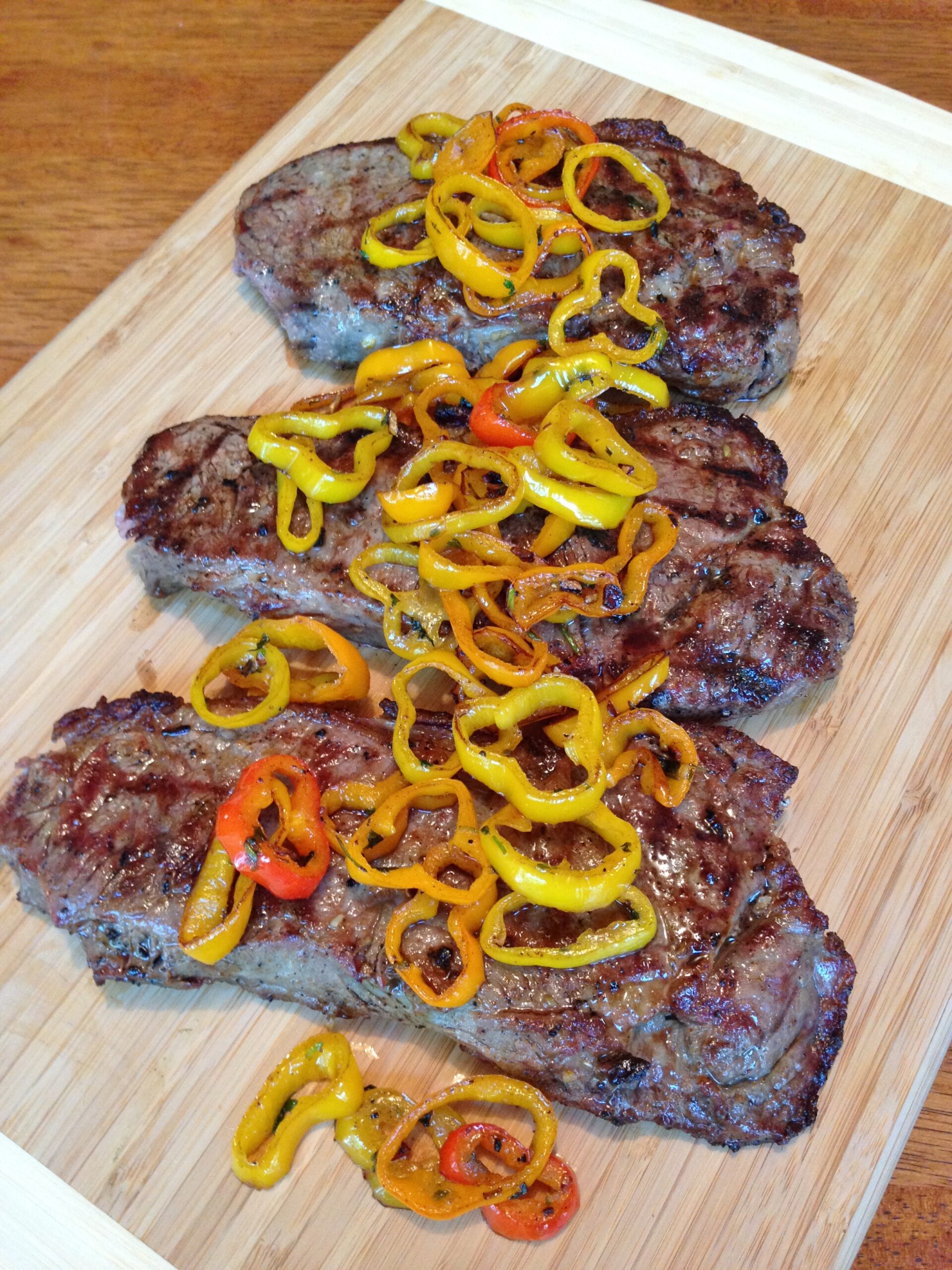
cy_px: 635
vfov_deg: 55.4
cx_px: 476
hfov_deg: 42.9
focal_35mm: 33
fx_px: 1210
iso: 250
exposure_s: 1/20
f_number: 2.4
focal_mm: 4.12
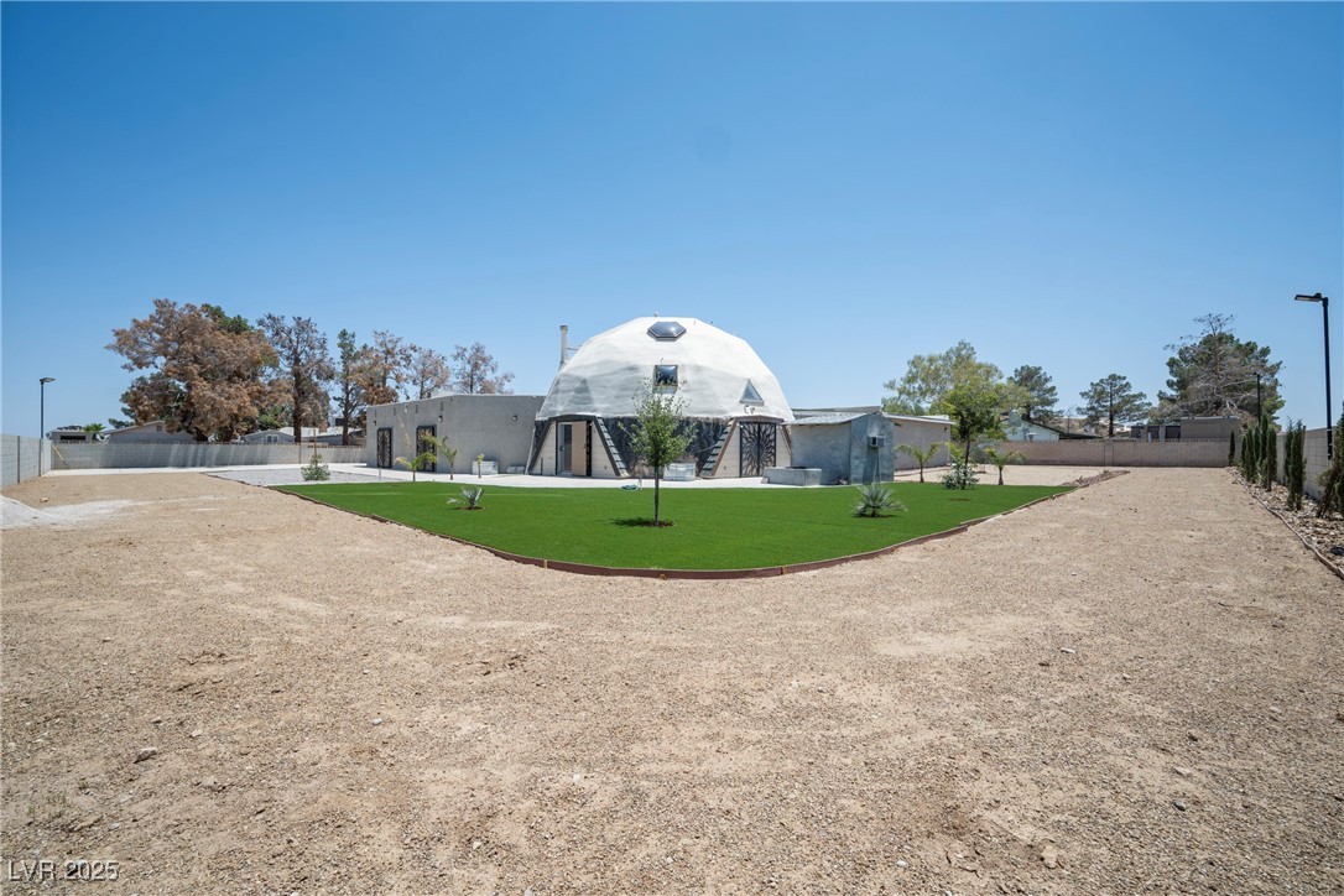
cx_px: 672
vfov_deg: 81.2
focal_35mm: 14
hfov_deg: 104.3
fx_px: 523
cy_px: 448
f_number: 9
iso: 100
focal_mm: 14
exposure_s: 1/200
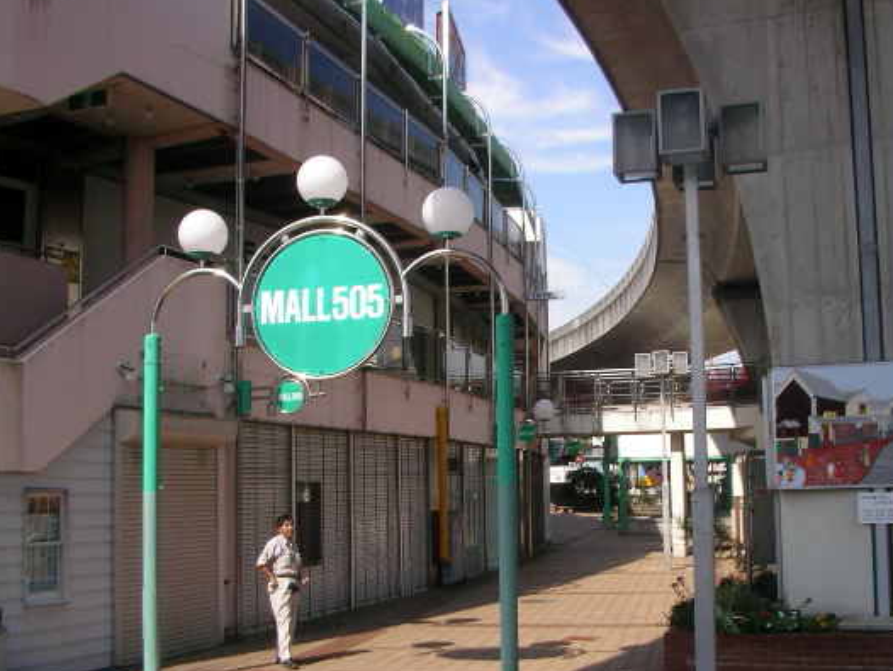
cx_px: 536
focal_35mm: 45
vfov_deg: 32.2
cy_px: 381
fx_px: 1161
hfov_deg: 41.9
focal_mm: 5.7
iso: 50
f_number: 2.8
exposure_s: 1/200
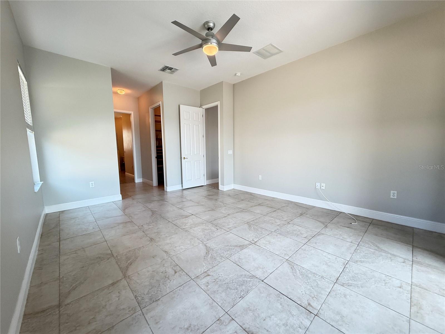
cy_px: 167
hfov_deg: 102.1
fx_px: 180
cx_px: 222
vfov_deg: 85.7
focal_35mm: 14
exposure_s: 1/60
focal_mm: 2.22
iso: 200
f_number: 2.2
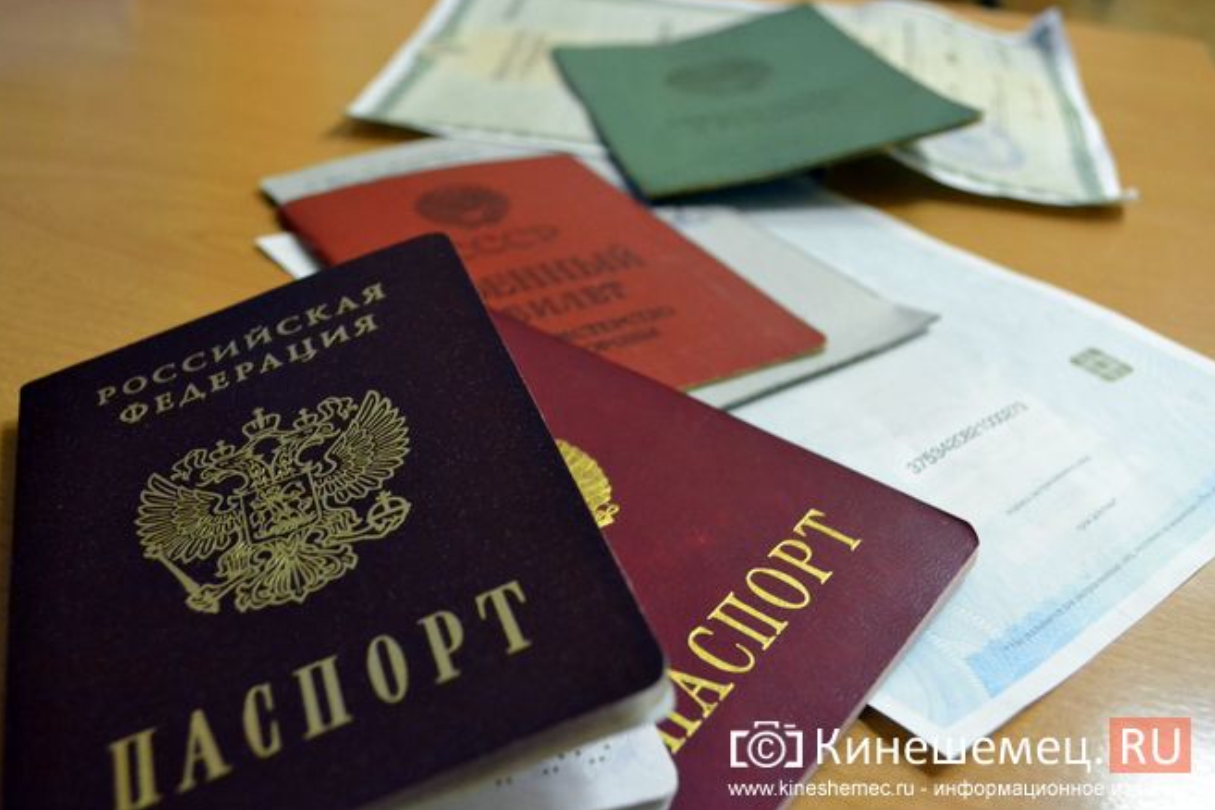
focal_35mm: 37
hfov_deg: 51.9
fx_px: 1249
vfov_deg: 35.9
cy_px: 409
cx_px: 600
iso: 3200
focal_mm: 24
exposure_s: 1/60
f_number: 5
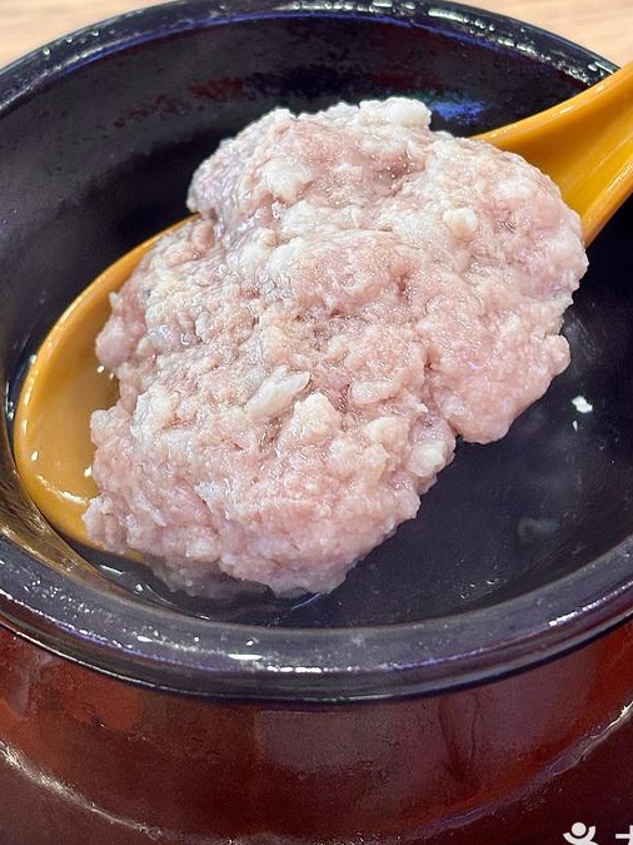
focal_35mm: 77
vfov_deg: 25.2
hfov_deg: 19.1
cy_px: 294
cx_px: 313
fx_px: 1878
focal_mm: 5.96
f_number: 1.6
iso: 40
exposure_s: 1/50
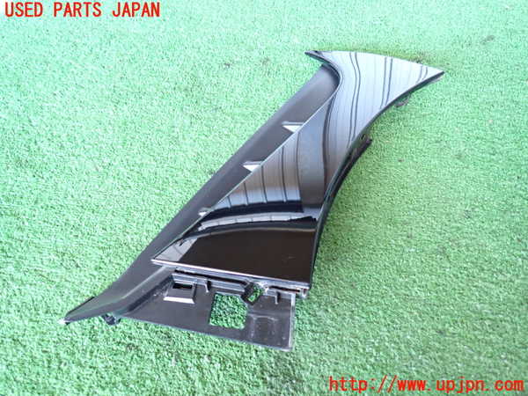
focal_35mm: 25
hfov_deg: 69.4
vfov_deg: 54.9
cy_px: 198
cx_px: 264
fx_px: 381
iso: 500
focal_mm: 4.5
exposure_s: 1/30
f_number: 2
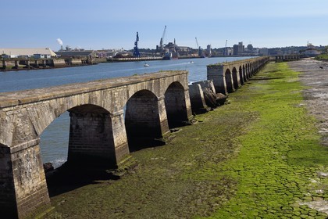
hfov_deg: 48.5
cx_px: 164
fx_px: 364
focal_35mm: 40
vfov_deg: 33.4
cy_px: 110
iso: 200
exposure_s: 1/320
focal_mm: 40
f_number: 14
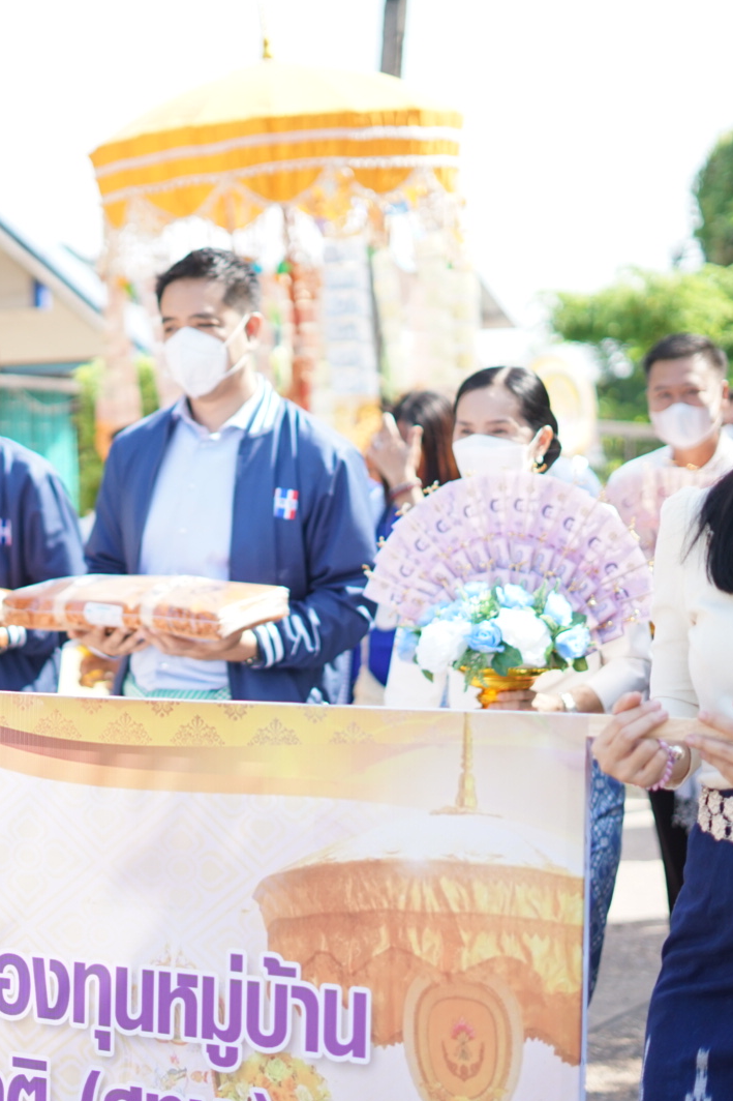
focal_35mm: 76
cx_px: 201
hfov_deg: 17.9
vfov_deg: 26.7
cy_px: 556
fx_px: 2322
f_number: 1.8
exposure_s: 1/3200
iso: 400
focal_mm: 50
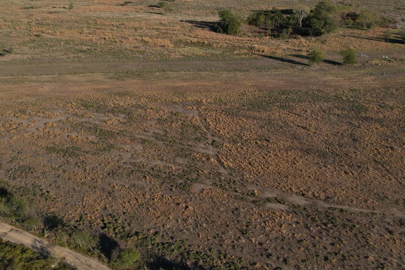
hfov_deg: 49.2
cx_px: 246
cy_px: 117
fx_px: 439
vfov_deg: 34.2
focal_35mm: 39
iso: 130
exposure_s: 1/2500
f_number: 2.8
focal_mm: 8.38
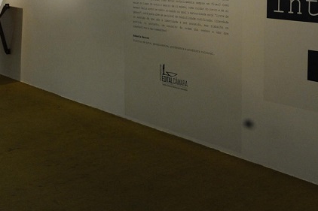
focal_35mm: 66
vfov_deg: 19.8
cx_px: 181
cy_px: -18
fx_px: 583
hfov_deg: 30.5
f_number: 6.3
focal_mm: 29
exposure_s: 1/125
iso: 3200
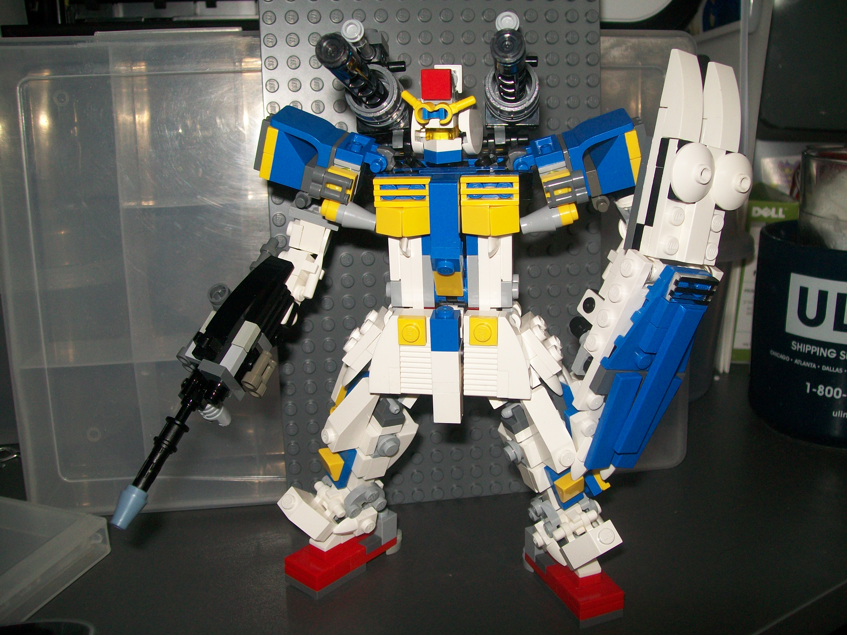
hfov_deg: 51.4
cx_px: 424
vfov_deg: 39.7
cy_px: 318
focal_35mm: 36
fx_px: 881
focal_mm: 6
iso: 64
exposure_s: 1/60
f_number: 2.7
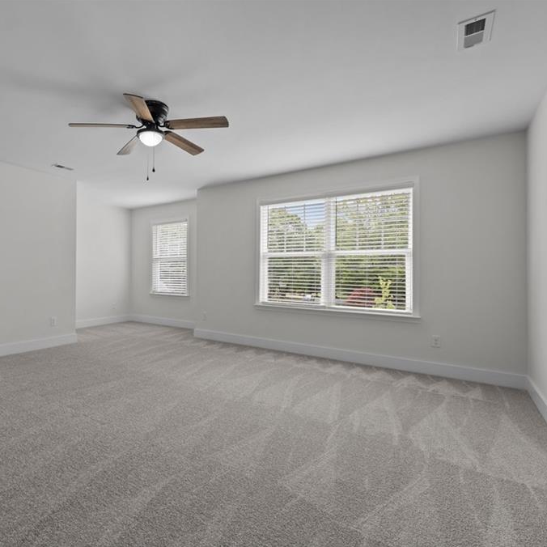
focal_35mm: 18
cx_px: 175
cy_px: 274
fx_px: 322
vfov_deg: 80.7
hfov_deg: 77.7
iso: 200
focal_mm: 14
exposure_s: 1/13
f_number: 7.1
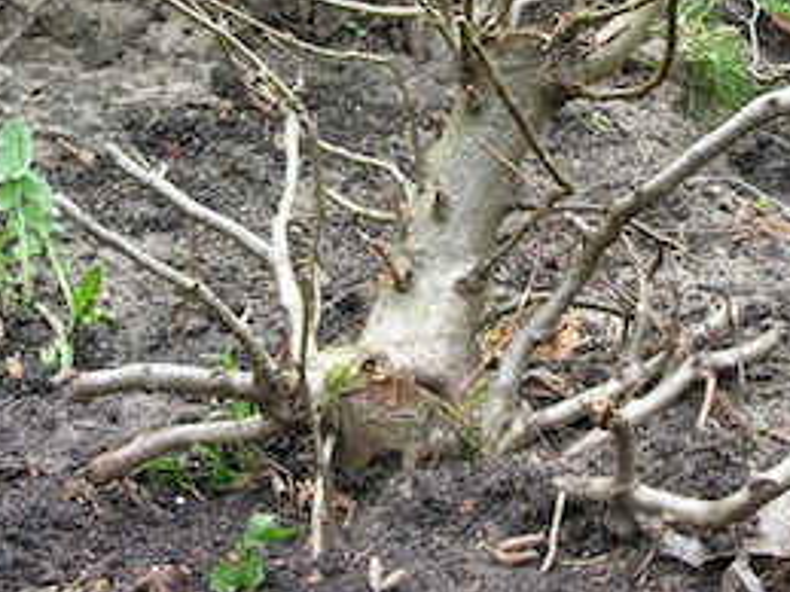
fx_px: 1232
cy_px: 201
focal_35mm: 54
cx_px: 439
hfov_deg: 35.5
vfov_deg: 26.9
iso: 50
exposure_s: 1/78.8
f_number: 3
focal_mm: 5.8
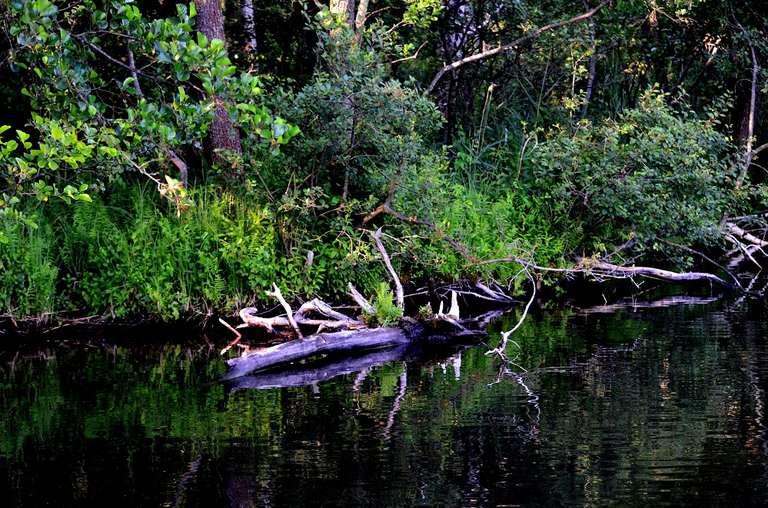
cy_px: 254
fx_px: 2235
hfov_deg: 19.5
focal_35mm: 105
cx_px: 384
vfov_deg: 13.0
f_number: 4.5
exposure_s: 1/800
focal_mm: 70
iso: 3200
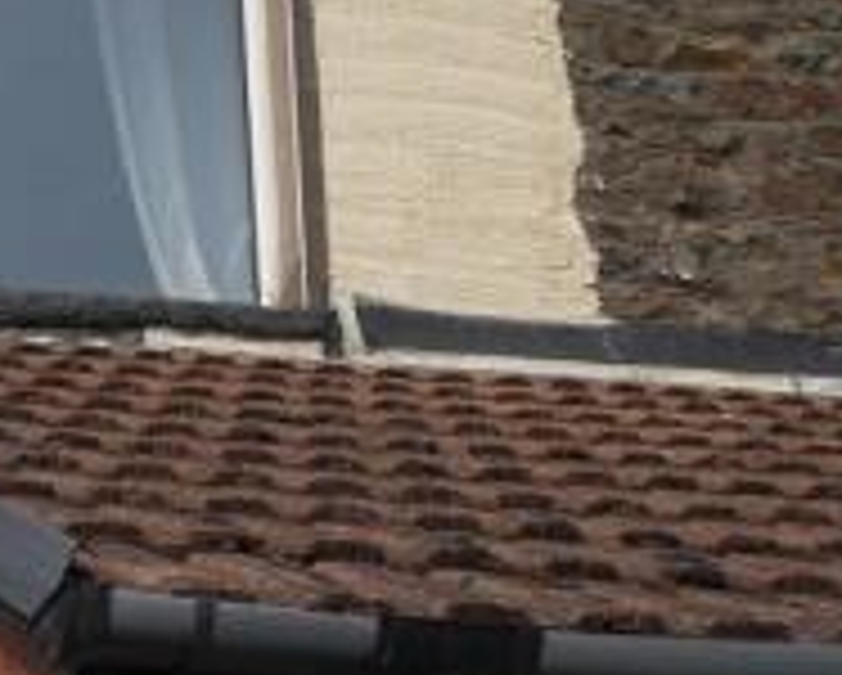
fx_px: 2120
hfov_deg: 19.7
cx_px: -392
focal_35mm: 85
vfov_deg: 17.1
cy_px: 862
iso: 200
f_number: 8
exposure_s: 1/640
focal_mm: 14
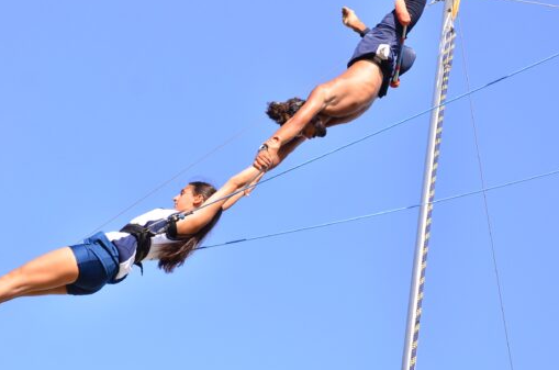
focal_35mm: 77
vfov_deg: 17.6
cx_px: 242
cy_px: 178
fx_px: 1193
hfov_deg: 26.3
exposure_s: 1/1600
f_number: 5.6
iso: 400
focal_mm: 34
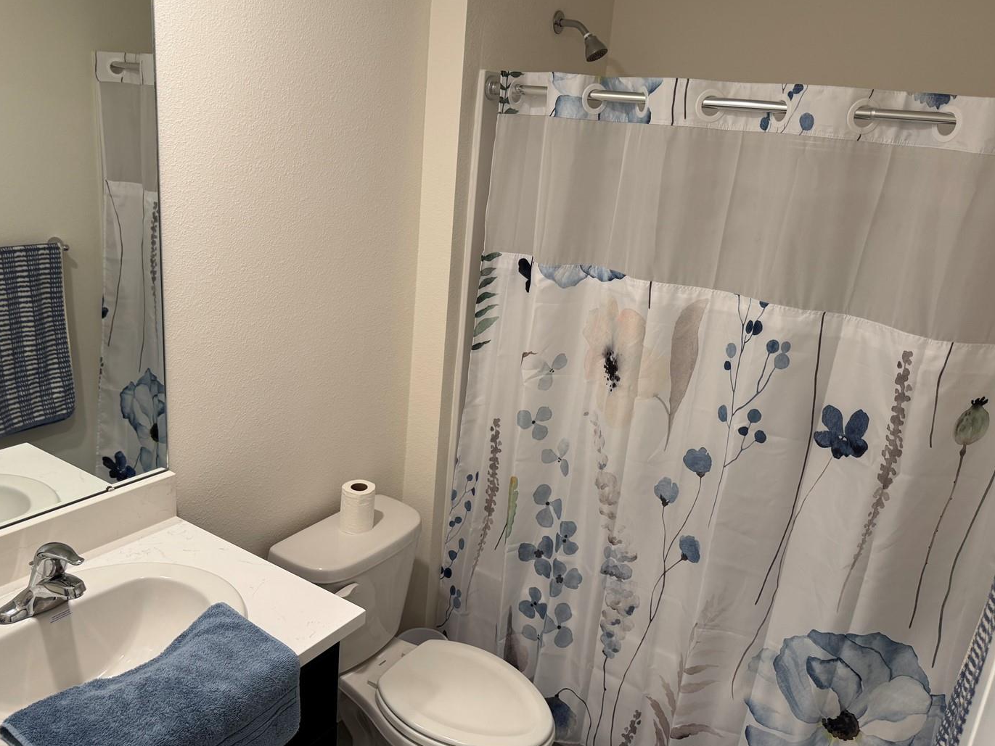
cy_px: 362
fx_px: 805
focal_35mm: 28
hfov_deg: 63.4
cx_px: 485
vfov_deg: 49.8
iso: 125
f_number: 1.78
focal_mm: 6.76
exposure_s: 1/60
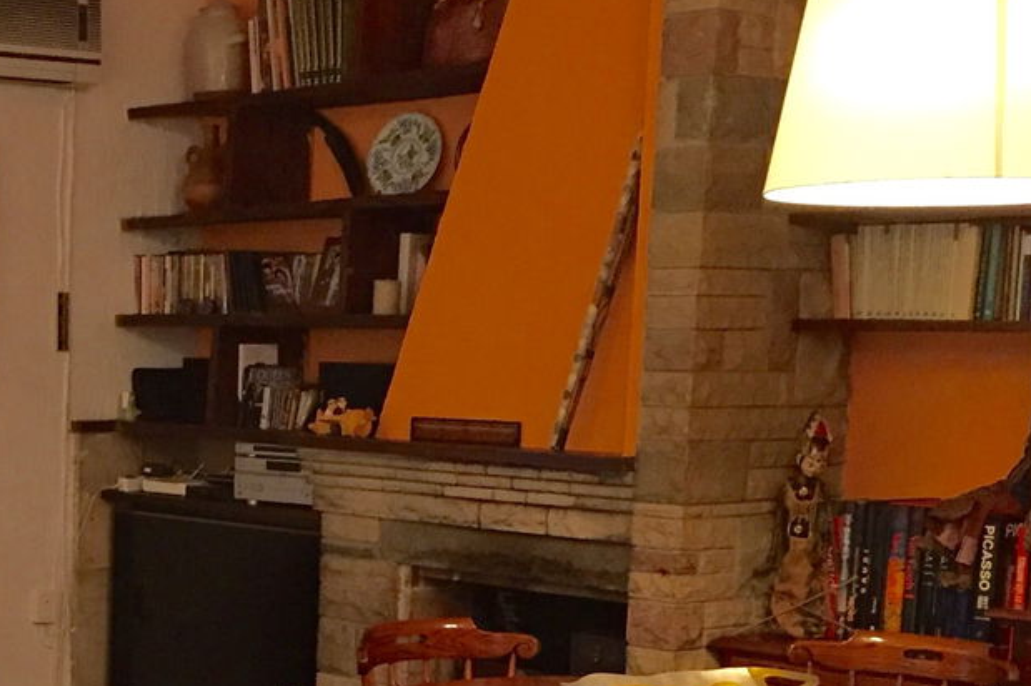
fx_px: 2233
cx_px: 62
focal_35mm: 78
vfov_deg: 17.0
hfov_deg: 25.1
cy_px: 709
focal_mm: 4.15
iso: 200
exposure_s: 1/33
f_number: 2.2
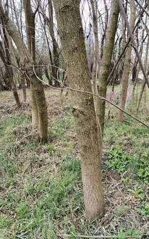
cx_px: 82
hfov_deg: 44.4
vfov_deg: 66.5
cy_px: 120
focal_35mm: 28
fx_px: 182
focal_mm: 4.75
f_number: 1.8
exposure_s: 1/264
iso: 100
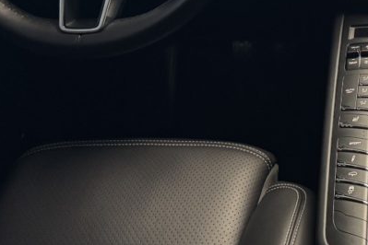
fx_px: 767
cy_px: -84
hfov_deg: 25.1
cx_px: 404
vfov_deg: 17.0
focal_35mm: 75
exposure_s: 1/60
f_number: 1.78
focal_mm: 6.76
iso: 200
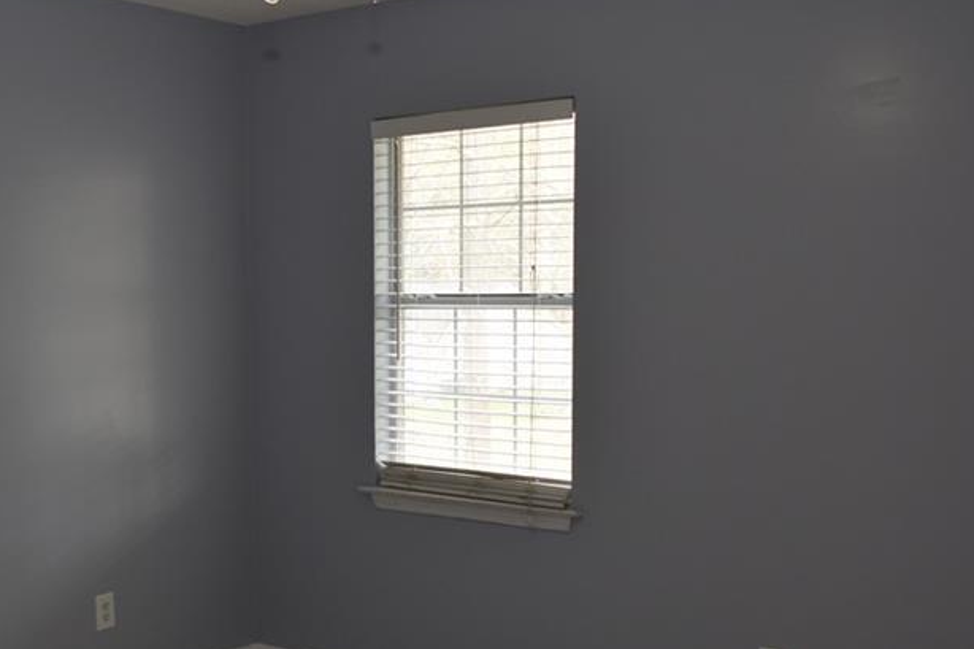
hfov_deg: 43.2
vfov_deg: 29.8
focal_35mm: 45
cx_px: 351
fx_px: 1217
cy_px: 398
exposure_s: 1/100
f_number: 5
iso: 400
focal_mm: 18
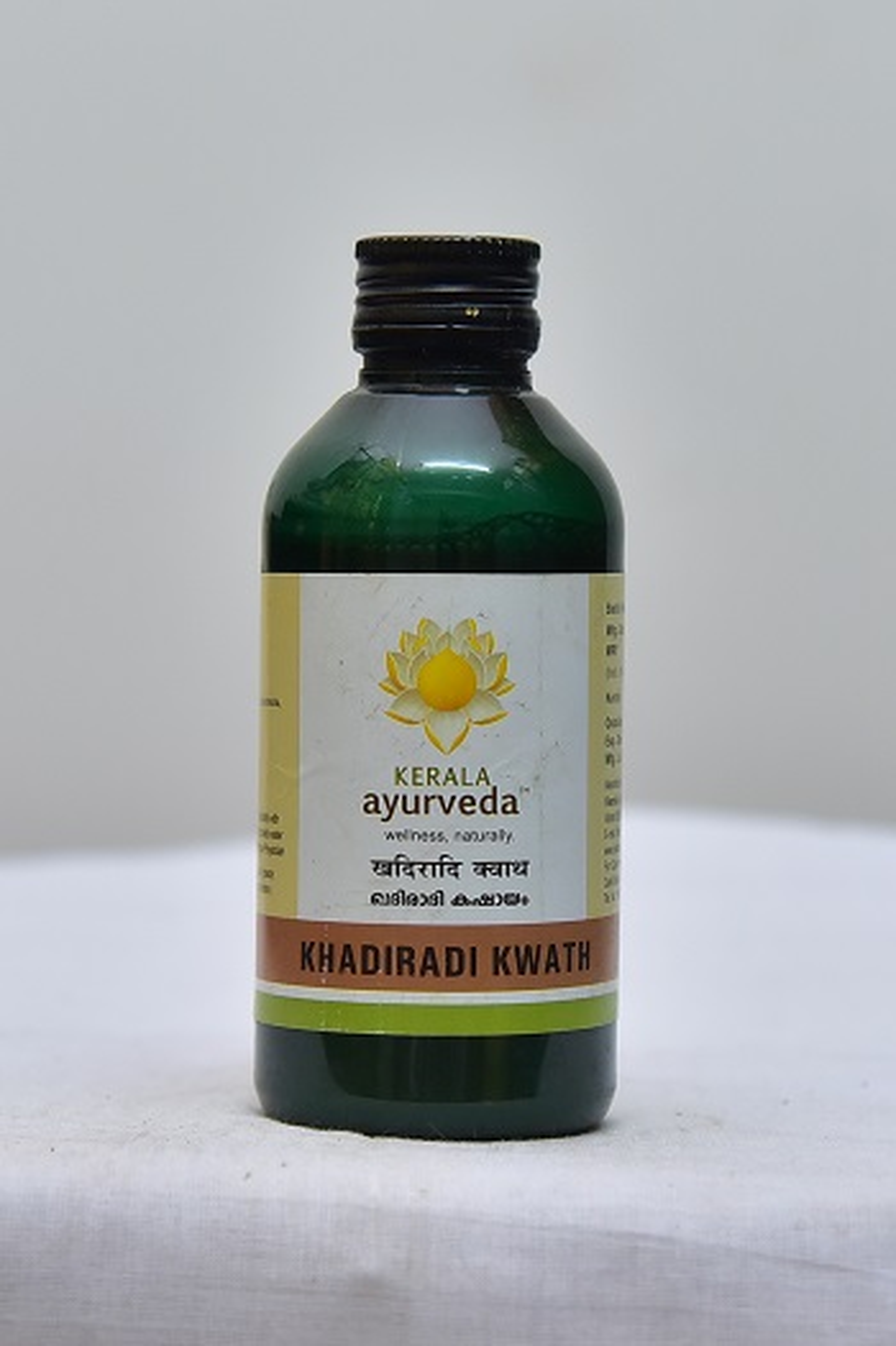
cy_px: 673
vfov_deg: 31.0
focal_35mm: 65
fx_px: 2430
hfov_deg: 20.9
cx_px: 448
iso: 1600
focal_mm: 65
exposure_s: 1/125
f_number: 4.5
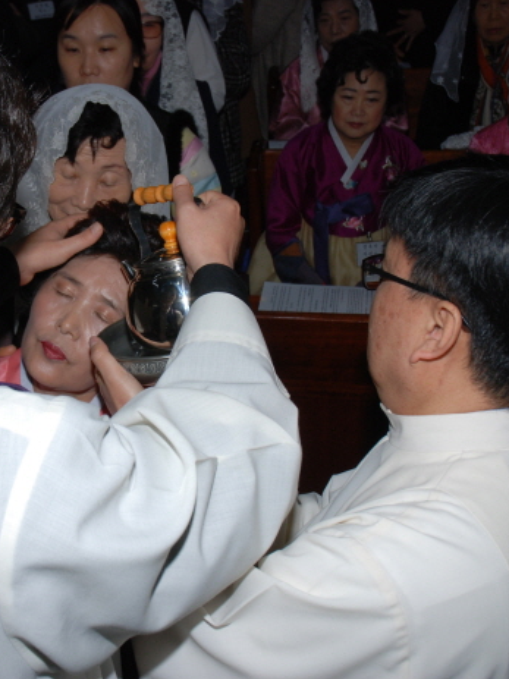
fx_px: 942
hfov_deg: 29.9
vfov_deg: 39.7
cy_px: 339
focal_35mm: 48
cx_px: 141
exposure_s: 1/60
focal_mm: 22
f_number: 8
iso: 200
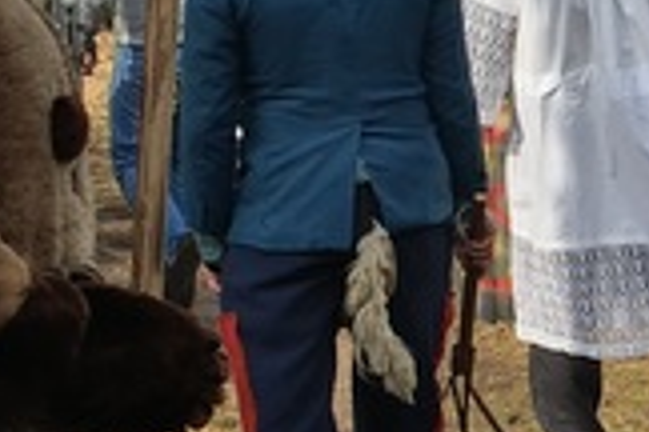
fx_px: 2686
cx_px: 969
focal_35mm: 149
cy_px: 466
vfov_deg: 9.1
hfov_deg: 13.0
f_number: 2.2
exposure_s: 1/1148
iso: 25
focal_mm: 4.15
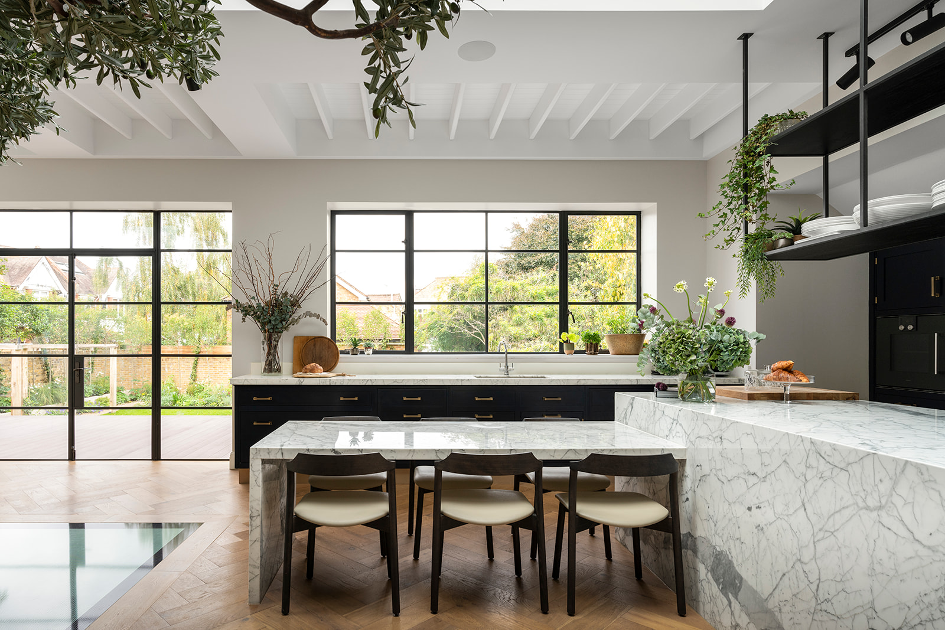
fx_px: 525
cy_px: 315
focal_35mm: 20
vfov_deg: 61.9
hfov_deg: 84.0
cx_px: 472
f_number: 8
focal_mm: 20
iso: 250
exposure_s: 1/40
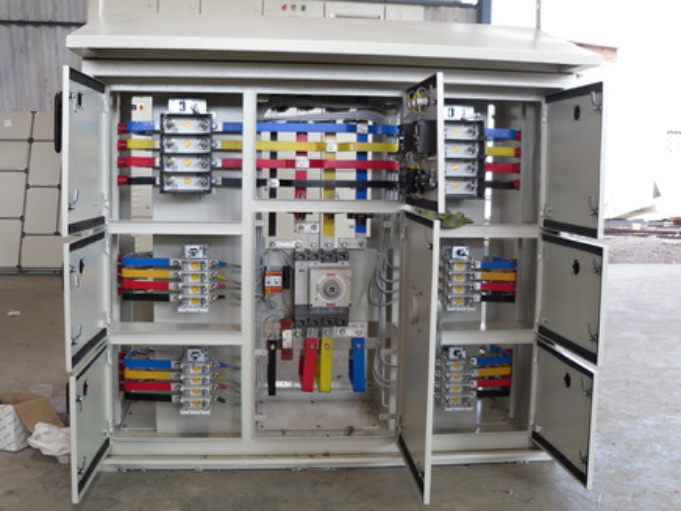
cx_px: 328
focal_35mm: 39
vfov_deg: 36.8
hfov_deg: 47.9
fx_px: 767
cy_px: 234
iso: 100
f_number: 2.8
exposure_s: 1/90
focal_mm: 6
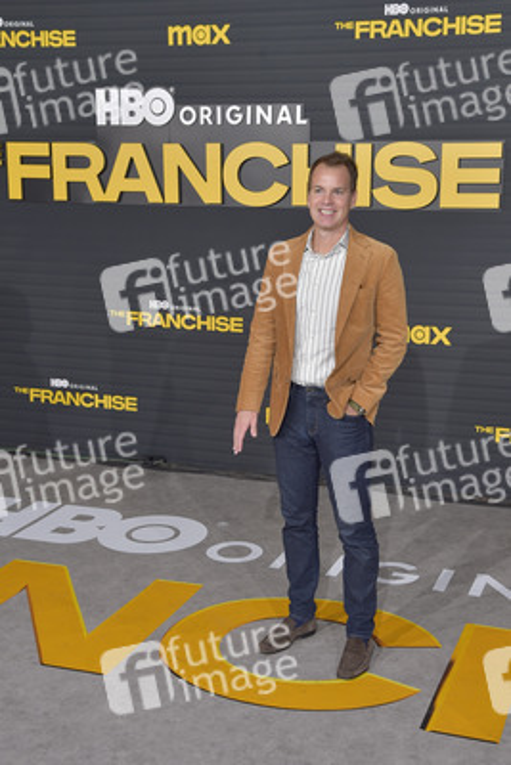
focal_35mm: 38
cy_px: 382
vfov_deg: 50.7
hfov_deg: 35.1
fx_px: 808
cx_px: 256
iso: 320
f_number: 6.3
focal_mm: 38
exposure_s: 1/250
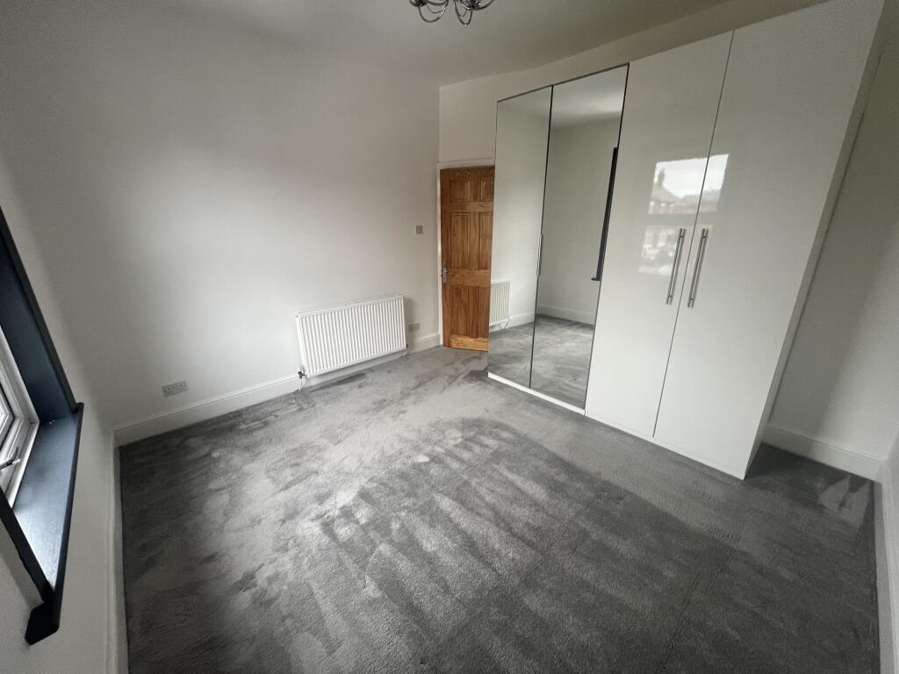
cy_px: 337
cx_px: 450
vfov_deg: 89.9
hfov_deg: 106.2
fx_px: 338
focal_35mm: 13
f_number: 1.8
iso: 200
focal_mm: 1.57
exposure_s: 1/99
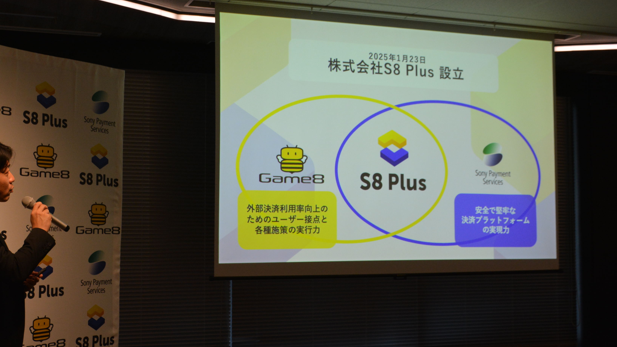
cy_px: 169
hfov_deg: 39.7
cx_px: 258
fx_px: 851
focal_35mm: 52
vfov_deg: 23.1
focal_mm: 24
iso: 500
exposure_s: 1/125
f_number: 5.6
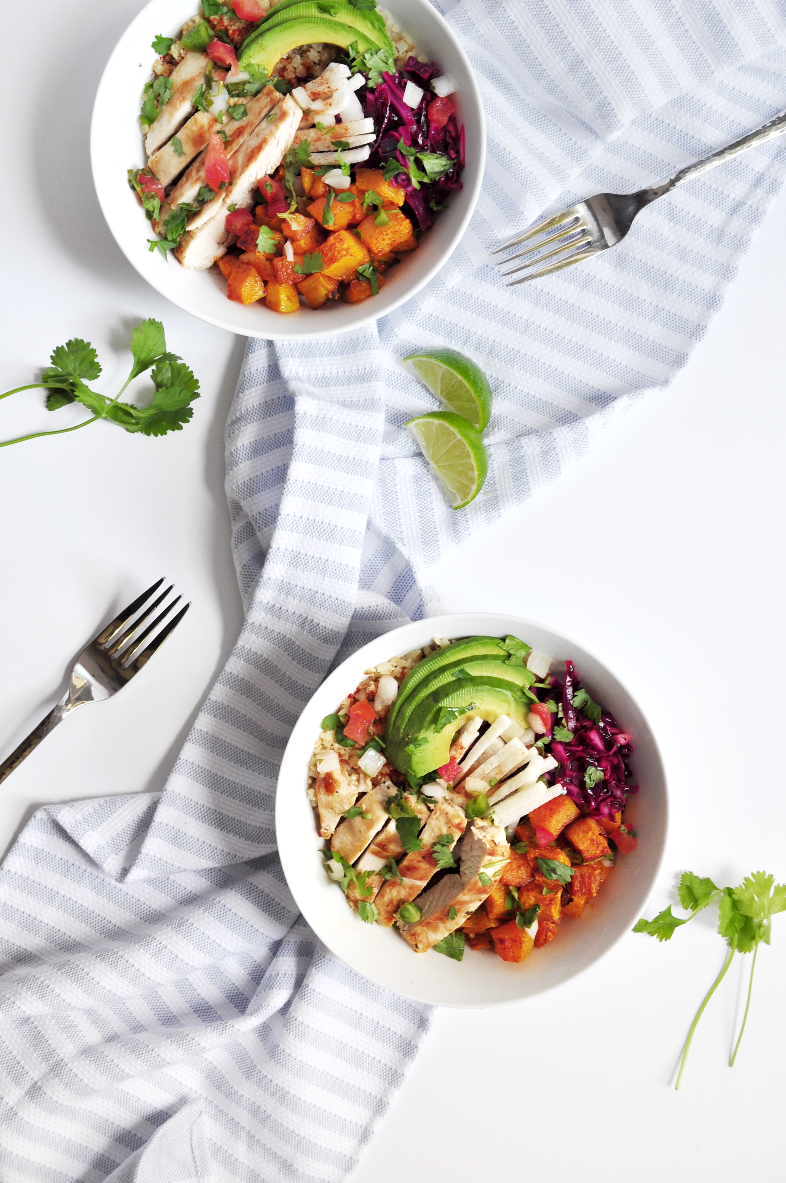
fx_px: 1838
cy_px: 550
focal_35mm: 56
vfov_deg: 35.7
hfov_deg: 24.1
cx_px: 361
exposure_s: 1/15
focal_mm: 34
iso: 200
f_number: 7.1
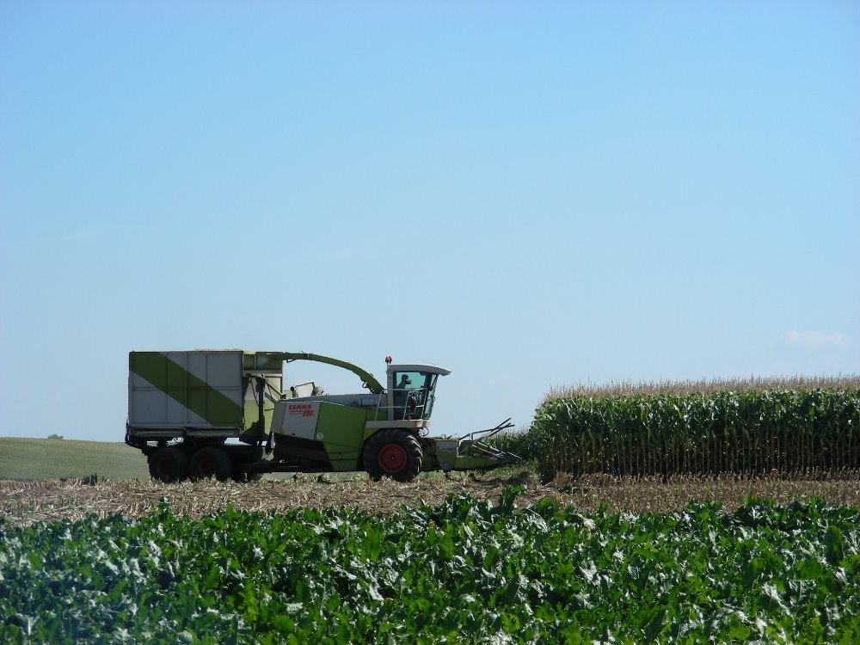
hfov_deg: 11.5
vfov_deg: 8.6
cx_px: 430
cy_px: 322
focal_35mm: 172
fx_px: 4273
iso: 50
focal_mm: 28.7
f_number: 4
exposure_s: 1/522
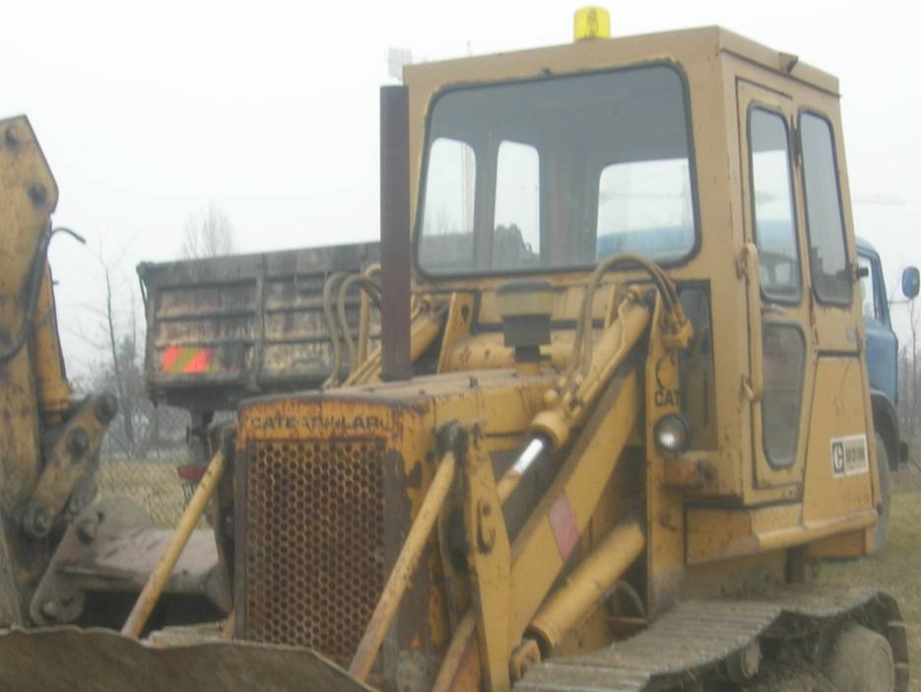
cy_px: 543
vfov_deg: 22.3
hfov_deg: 29.8
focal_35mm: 65
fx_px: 1730
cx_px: 449
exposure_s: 1/143
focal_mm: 7.8
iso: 64
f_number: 2.8
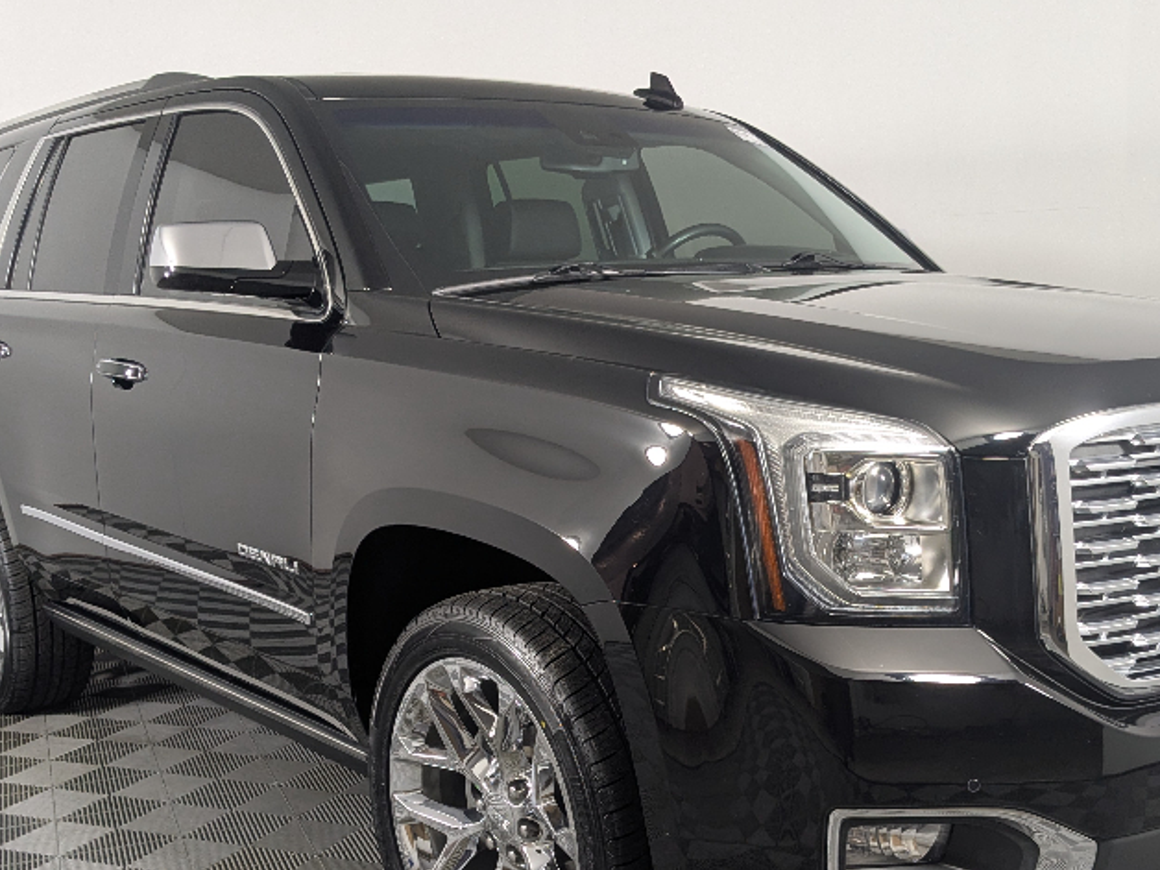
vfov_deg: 32.6
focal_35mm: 44
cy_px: 578
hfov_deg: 42.9
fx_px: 1474
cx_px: 658
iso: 83
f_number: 1.73
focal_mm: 4.38
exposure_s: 1/120
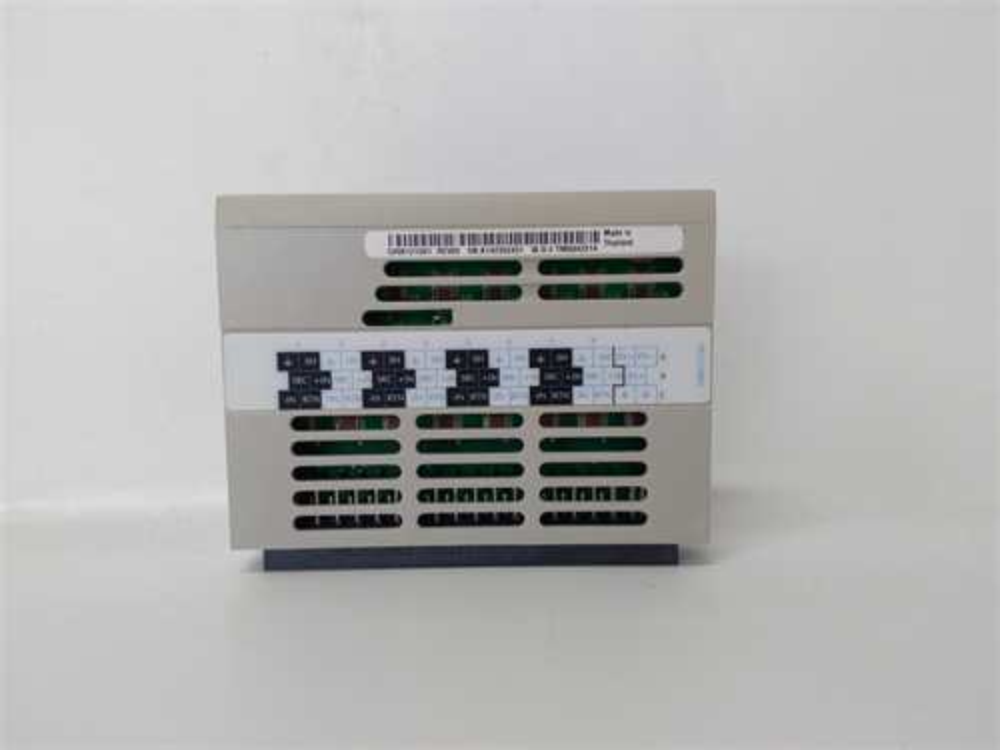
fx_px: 780
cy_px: 375
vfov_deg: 51.4
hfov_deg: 65.3
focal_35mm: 27
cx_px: 500
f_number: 2
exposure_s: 1/33
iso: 124
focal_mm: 3.79
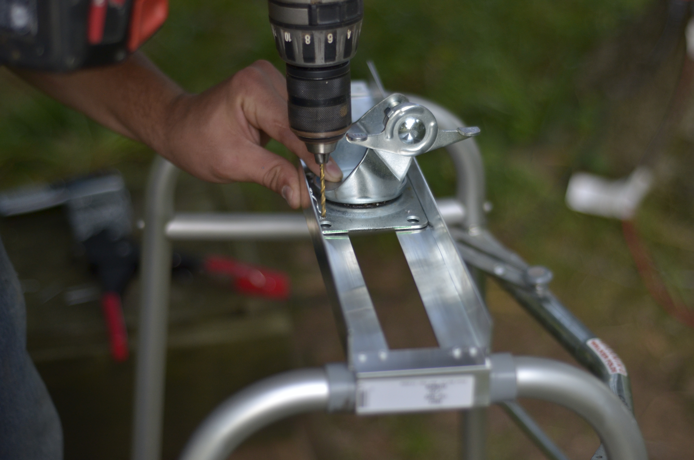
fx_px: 1443
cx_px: 347
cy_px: 230
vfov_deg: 18.1
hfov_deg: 27.0
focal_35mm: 75
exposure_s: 1/400
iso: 500
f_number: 2
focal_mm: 50
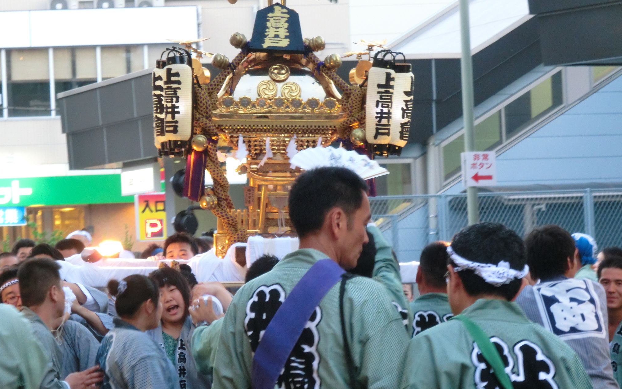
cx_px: 312
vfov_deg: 7.8
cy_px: 166
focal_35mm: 169
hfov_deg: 12.4
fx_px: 2864
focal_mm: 27.9
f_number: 5.3
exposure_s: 1/50
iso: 800
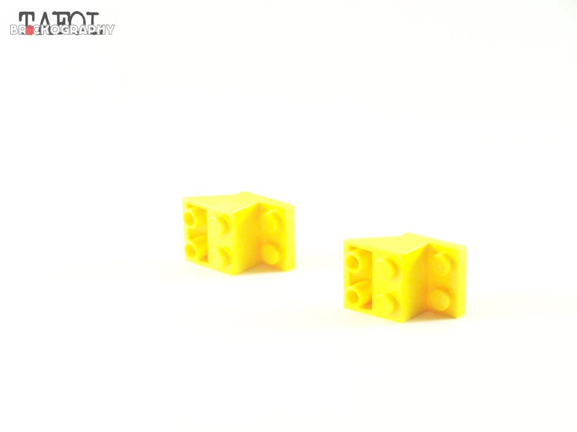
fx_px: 1750
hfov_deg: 18.7
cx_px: 288
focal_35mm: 105
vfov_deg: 14.1
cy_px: 216
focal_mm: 17.5
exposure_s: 1/45
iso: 400
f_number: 3.2
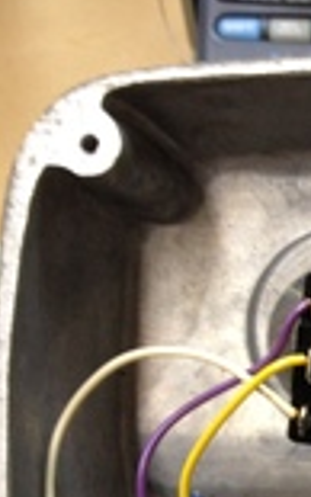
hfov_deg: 9.7
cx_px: 747
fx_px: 1626
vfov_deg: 16.8
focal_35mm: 120
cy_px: 556
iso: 80
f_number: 2.4
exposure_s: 1/20
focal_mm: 4.28
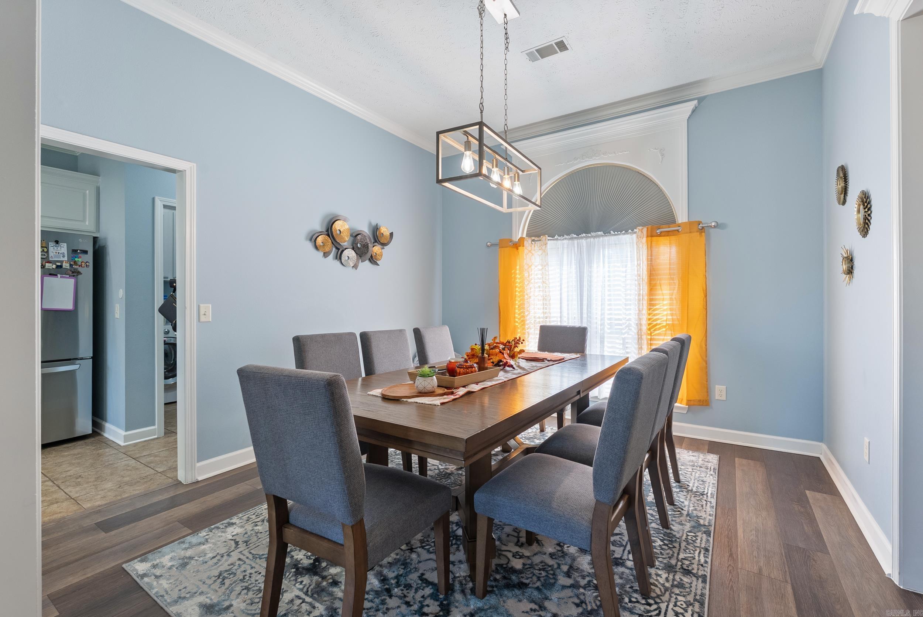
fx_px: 410
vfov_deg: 73.8
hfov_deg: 96.7
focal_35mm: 16
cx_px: 462
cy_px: 308
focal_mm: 16
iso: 250
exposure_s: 1/5
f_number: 9
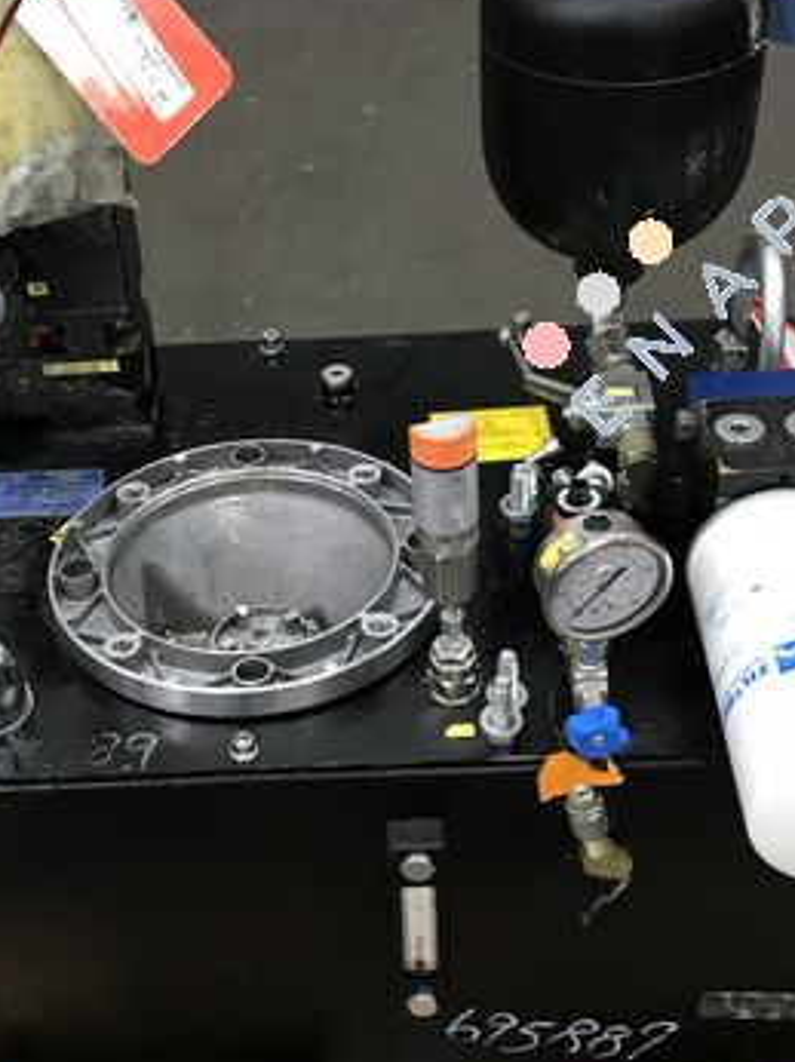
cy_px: 658
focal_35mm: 54
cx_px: 344
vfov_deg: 35.4
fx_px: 1656
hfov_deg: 27.0
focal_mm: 3.99
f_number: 1.8
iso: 40
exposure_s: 1/17
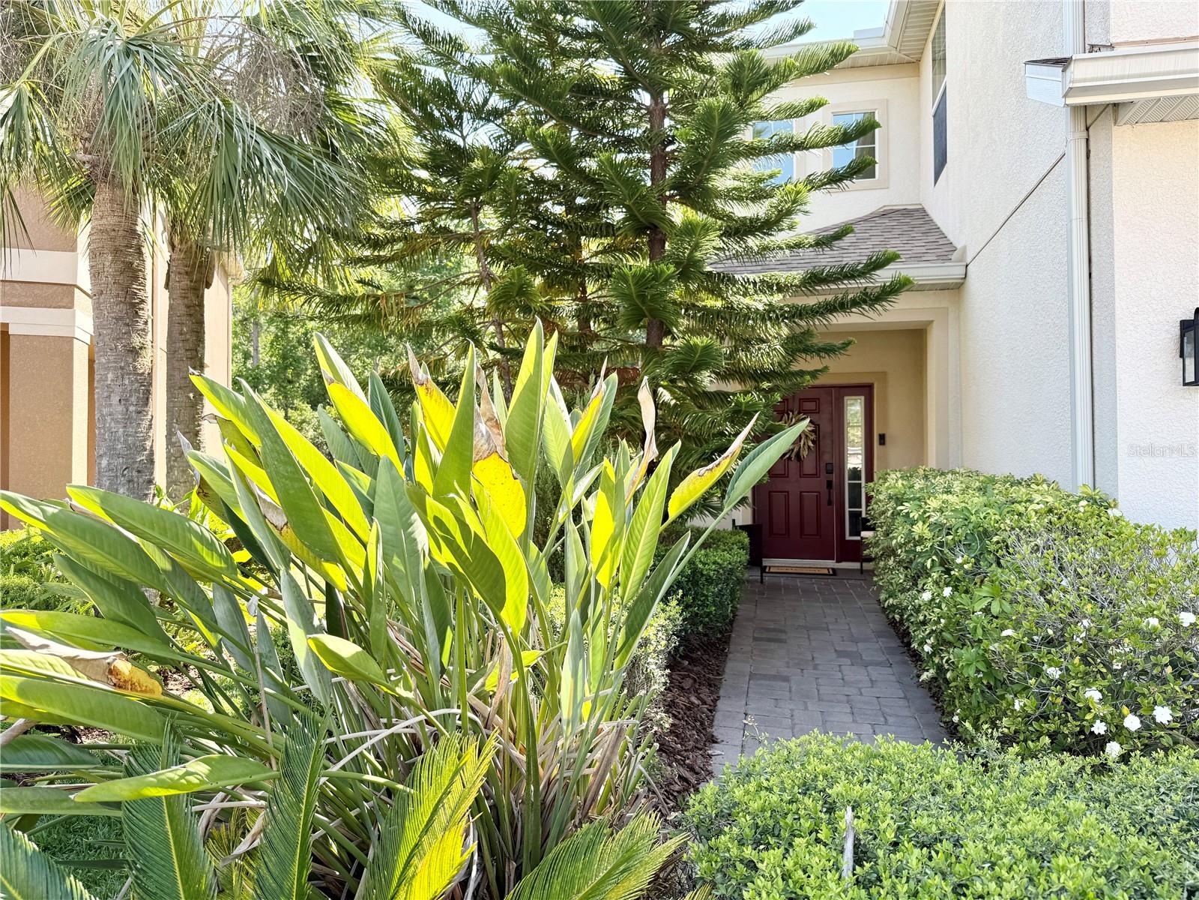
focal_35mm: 24
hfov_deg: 71.6
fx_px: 831
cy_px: 450
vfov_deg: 56.8
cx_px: 600
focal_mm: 6.76
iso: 80
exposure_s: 1/728
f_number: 1.78
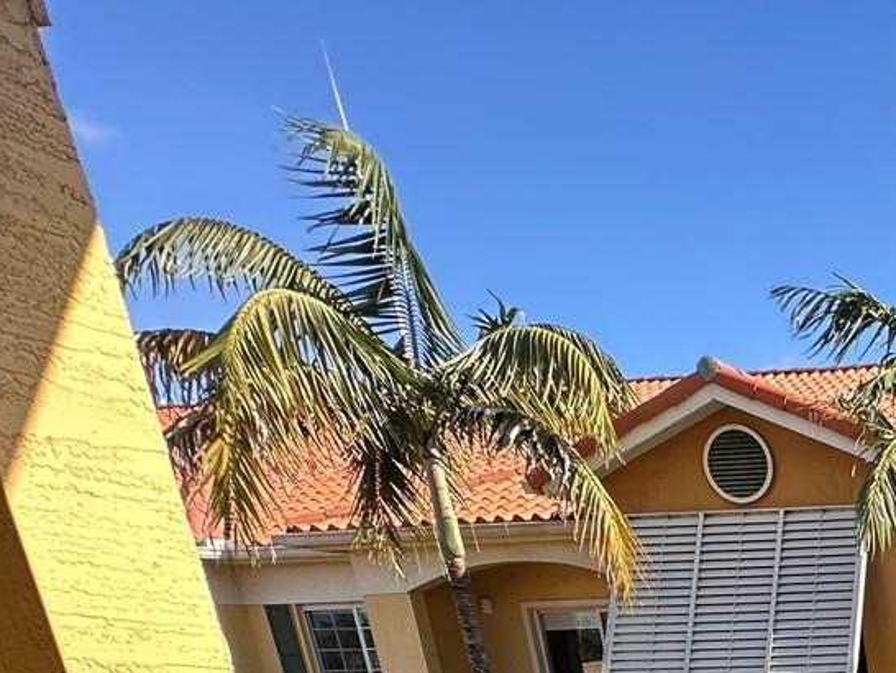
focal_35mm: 41
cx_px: 1246
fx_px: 1062
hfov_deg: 31.3
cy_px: 959
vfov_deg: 27.0
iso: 40
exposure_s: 1/282
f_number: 2.2
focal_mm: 2.22
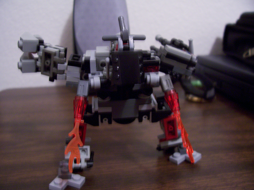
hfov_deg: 54.0
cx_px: 127
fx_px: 249
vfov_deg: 41.8
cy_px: 95
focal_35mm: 34
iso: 160
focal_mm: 5.6
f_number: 2.7
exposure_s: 1/8
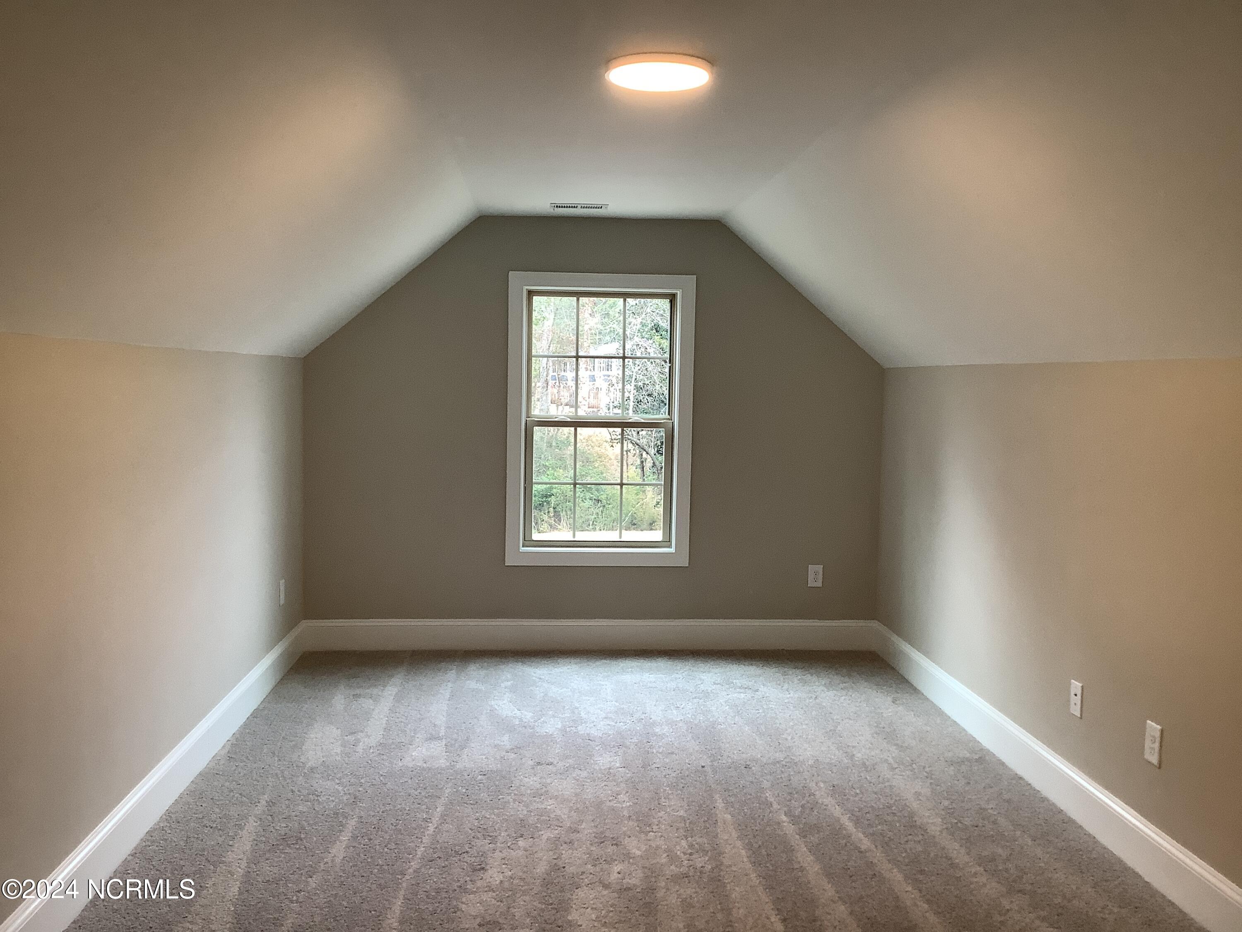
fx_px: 1112
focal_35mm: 31
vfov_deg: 45.4
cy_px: 466
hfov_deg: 58.4
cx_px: 621
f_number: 2.4
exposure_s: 1/50
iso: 100
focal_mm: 3.3
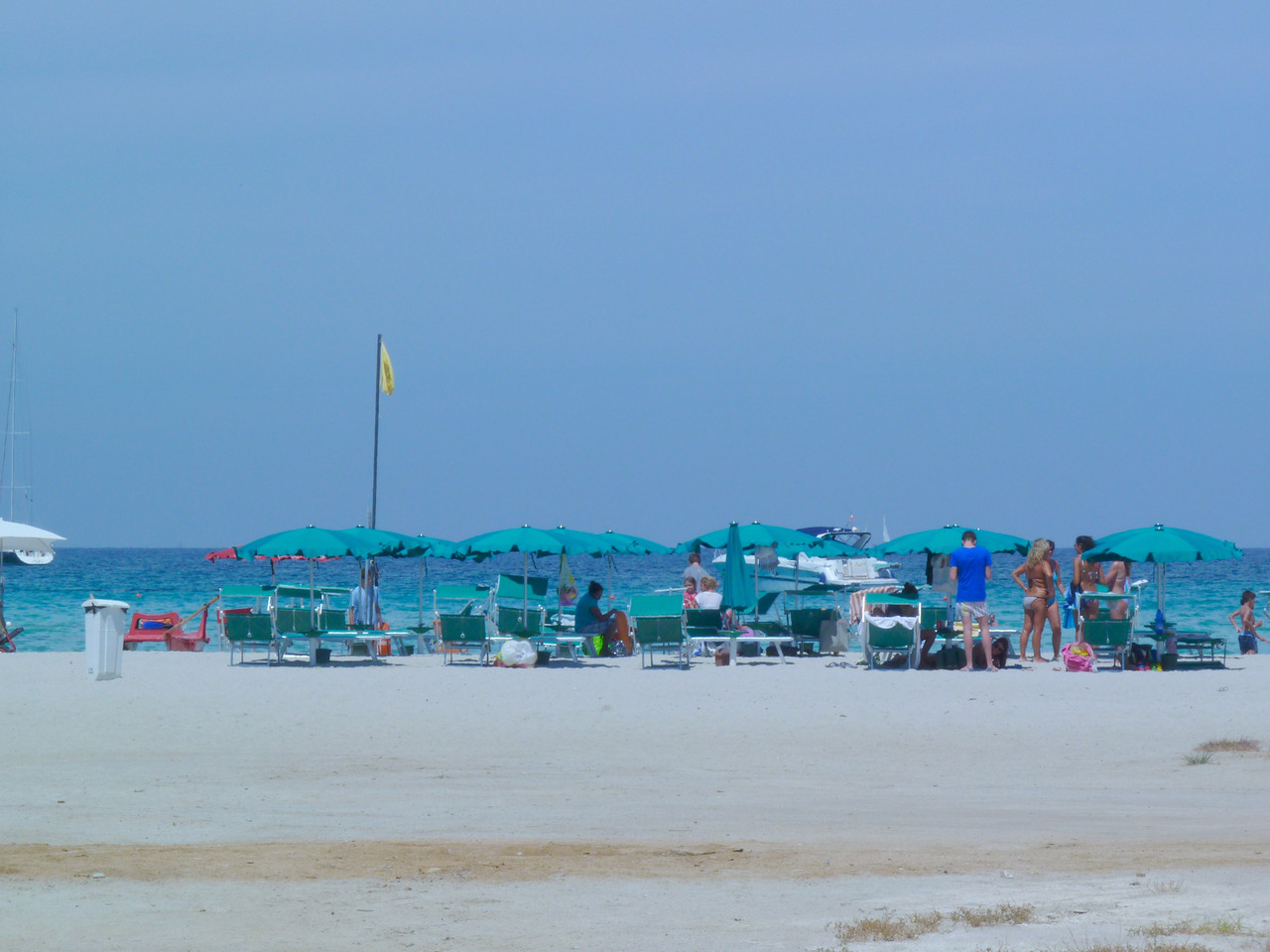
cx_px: 635
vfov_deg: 9.3
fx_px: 5833
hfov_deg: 12.4
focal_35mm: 159
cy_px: 476
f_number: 8
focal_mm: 28.3
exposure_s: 1/500
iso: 80
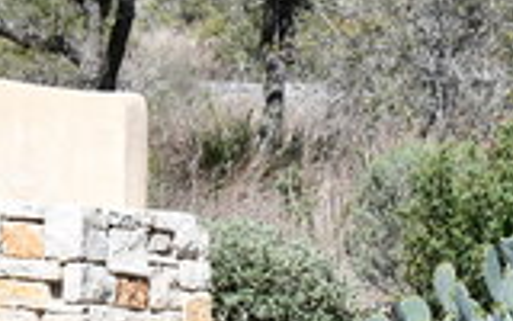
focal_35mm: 245
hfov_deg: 8.2
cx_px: -417
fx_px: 3425
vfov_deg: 5.3
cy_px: -220
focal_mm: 40
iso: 100
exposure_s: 1/250
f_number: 8
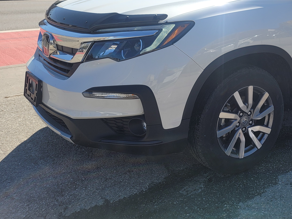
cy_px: 58
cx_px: 263
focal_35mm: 46
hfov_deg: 38.4
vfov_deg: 31.0
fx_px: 388
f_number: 1.8
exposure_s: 1/836
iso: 20
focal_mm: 7
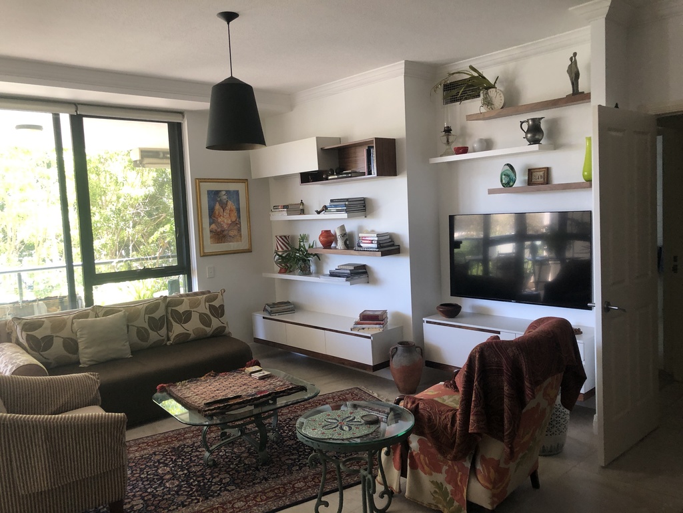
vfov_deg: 49.7
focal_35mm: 28
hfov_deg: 63.4
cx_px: 342
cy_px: 256
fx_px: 552
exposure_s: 1/30
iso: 32
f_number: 1.8
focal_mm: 3.99
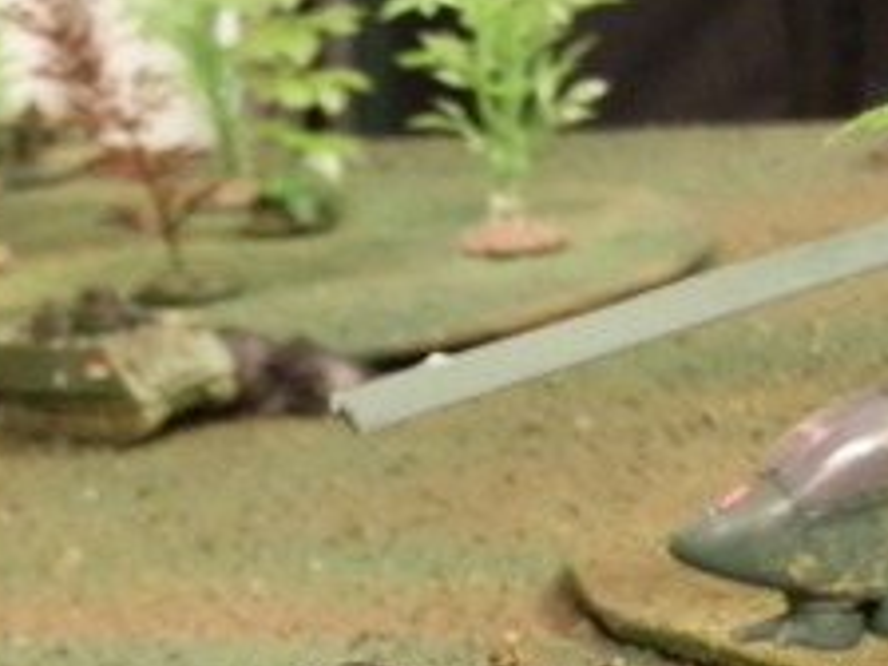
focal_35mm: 163
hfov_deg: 12.1
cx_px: 178
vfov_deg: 9.0
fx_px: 4181
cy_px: 785
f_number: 3.8
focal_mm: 12.25
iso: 400
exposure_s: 1/5
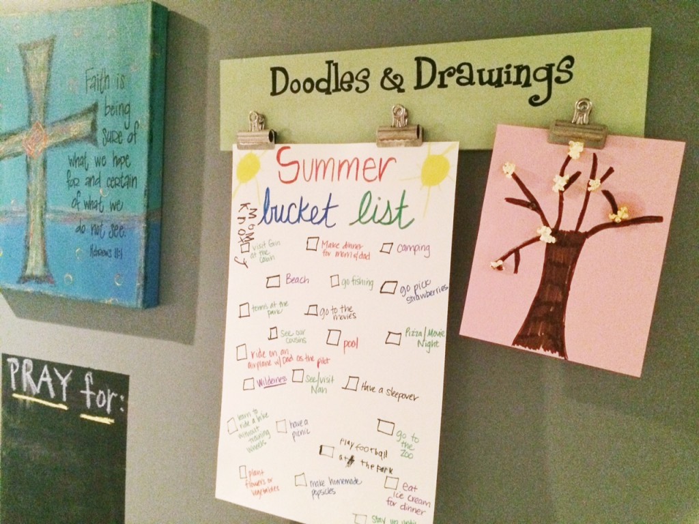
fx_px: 586
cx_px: 350
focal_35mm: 29
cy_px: 262
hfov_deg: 61.7
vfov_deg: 48.2
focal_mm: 4.15
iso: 500
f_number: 2.2
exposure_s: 1/15
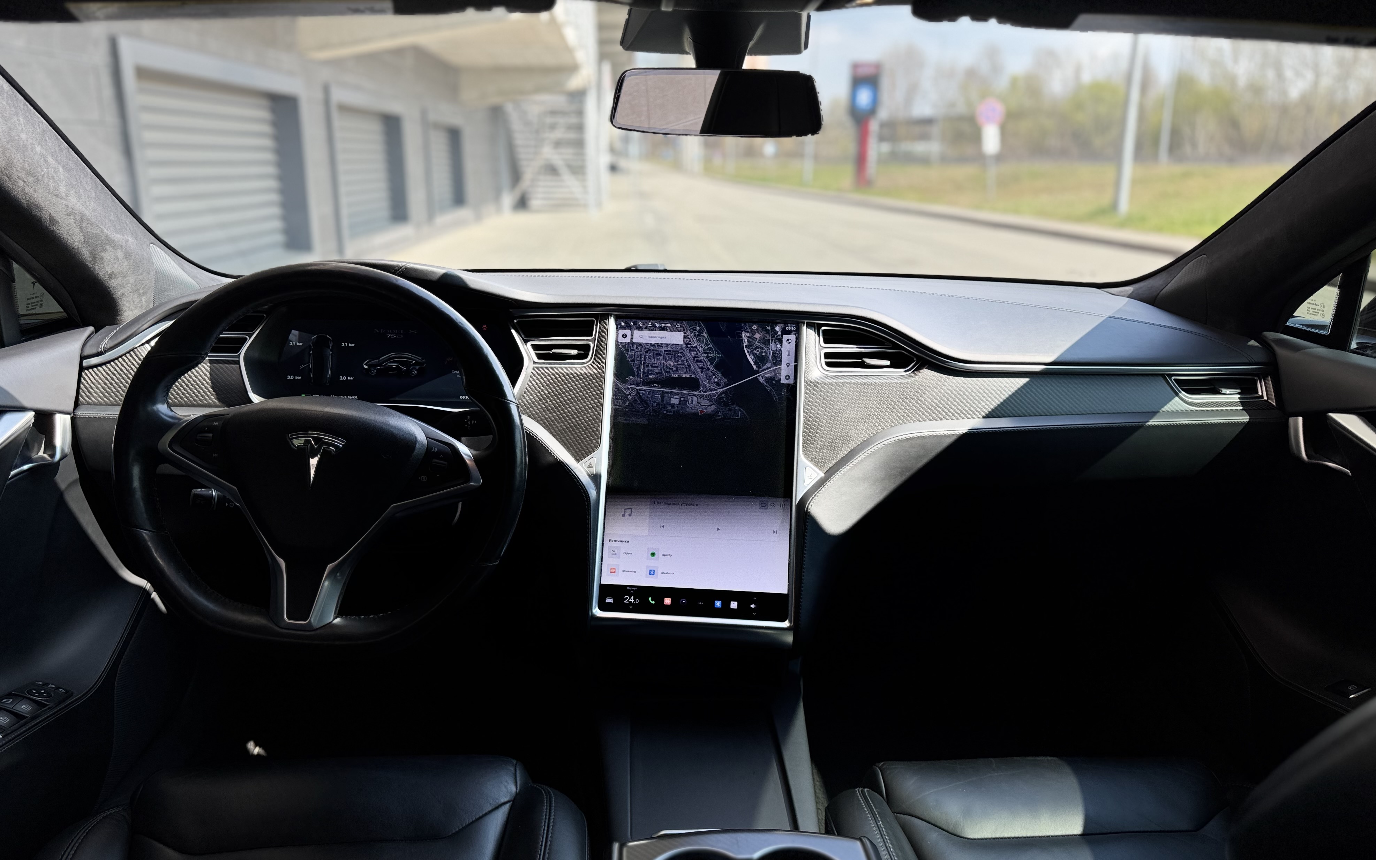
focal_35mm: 26
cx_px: 681
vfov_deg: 47.6
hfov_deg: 70.4
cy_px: 455
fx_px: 975
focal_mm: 6.76
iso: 80
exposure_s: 1/900
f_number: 1.78
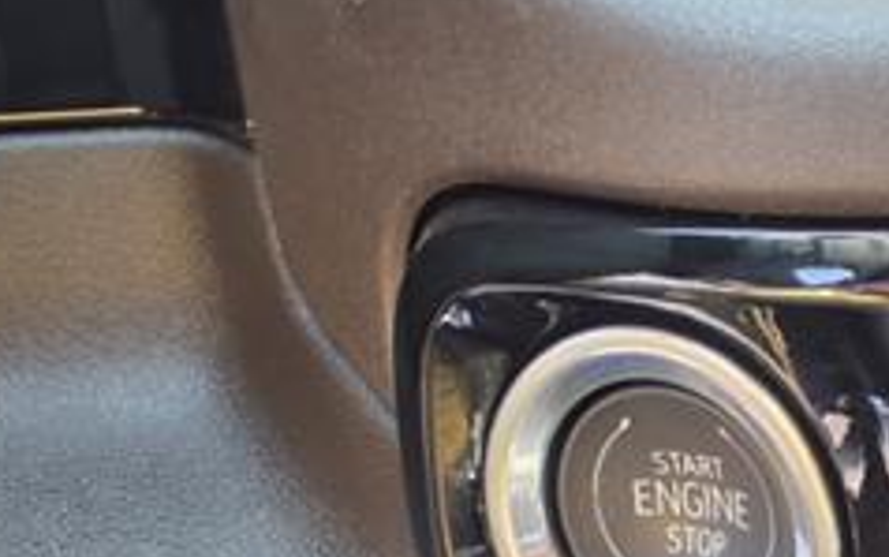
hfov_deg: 26.5
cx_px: 665
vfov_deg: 16.8
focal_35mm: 77
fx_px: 1866
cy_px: 449
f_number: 1.9
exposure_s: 1/40
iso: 64
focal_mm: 3.58
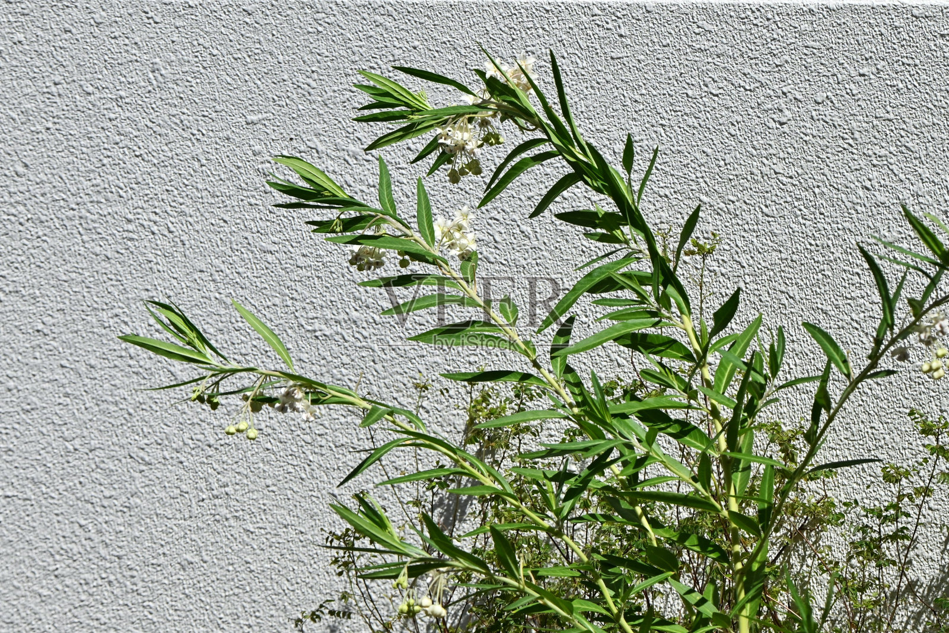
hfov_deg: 14.2
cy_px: 316
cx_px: 474
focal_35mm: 144
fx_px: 3796
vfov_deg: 9.5
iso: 200
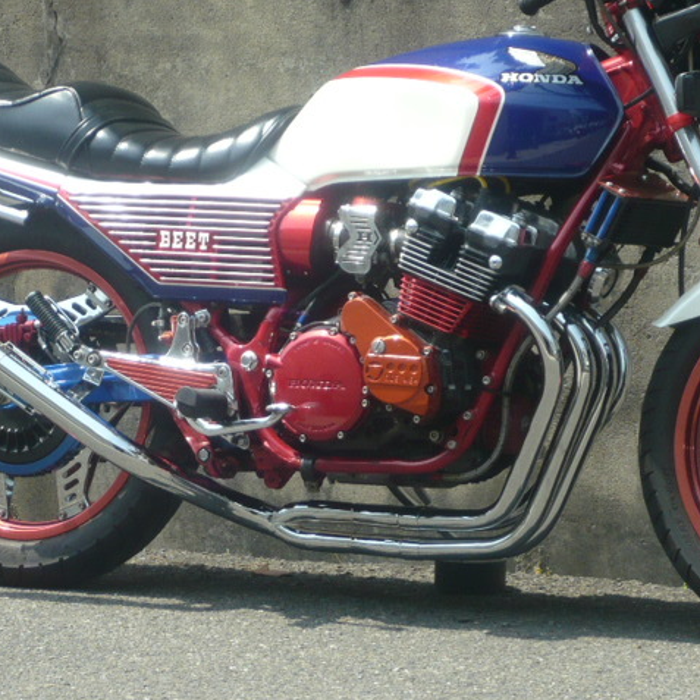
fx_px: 3226
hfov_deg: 12.4
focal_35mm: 141
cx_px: 245
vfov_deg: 12.4
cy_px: 351
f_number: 5
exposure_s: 1/200
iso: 100
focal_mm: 13
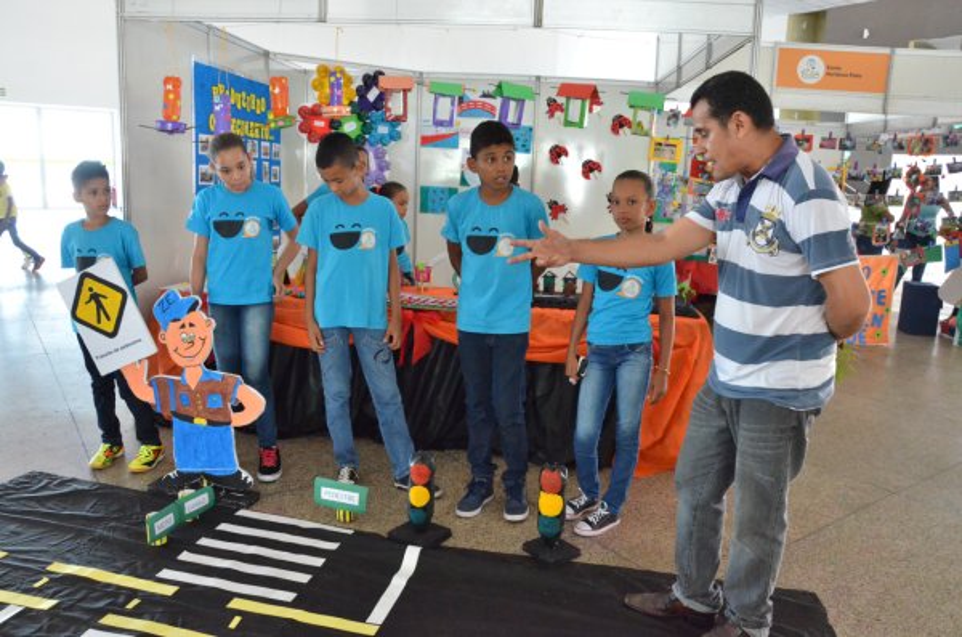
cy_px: 318
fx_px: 720
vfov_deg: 47.7
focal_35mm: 27
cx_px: 481
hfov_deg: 67.5
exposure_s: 1/50
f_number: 6.3
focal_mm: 18
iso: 4000
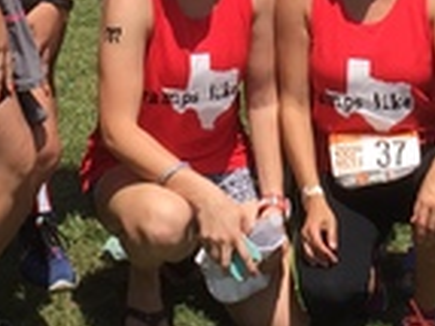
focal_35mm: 146
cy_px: -332
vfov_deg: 9.5
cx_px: 155
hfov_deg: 13.5
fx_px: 1833
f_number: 2.2
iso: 32
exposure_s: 1/2475
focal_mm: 4.15
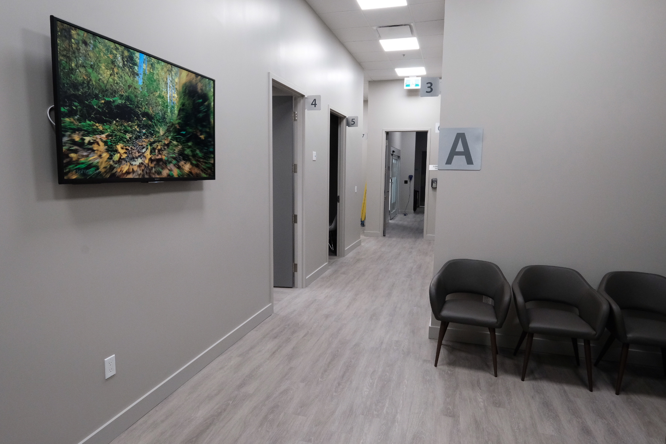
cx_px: 333
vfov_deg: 59.5
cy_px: 222
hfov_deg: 81.2
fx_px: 388
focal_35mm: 21
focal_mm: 13.8
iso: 2500
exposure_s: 1/20
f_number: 11
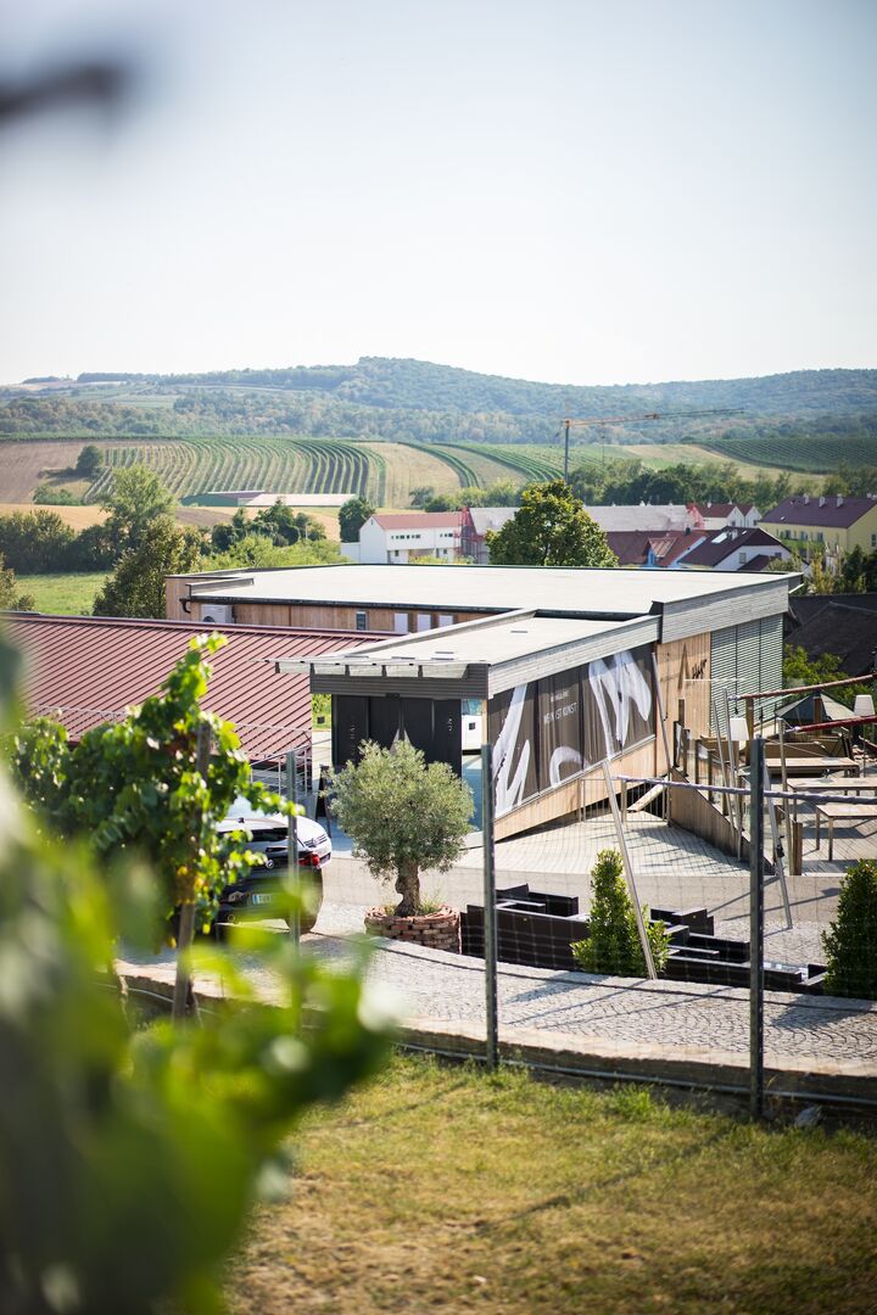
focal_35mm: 55
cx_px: 438
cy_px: 658
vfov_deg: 36.2
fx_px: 2010
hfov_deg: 24.6
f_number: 1.8
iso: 160
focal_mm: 55
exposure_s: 1/3200
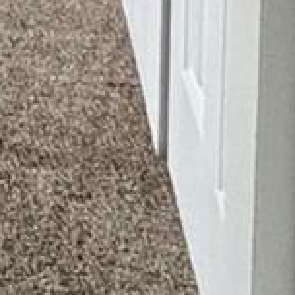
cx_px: -658
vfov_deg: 9.6
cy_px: -646
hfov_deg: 9.5
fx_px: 1253
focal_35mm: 130
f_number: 2.2
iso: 250
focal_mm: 2.22
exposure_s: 1/120
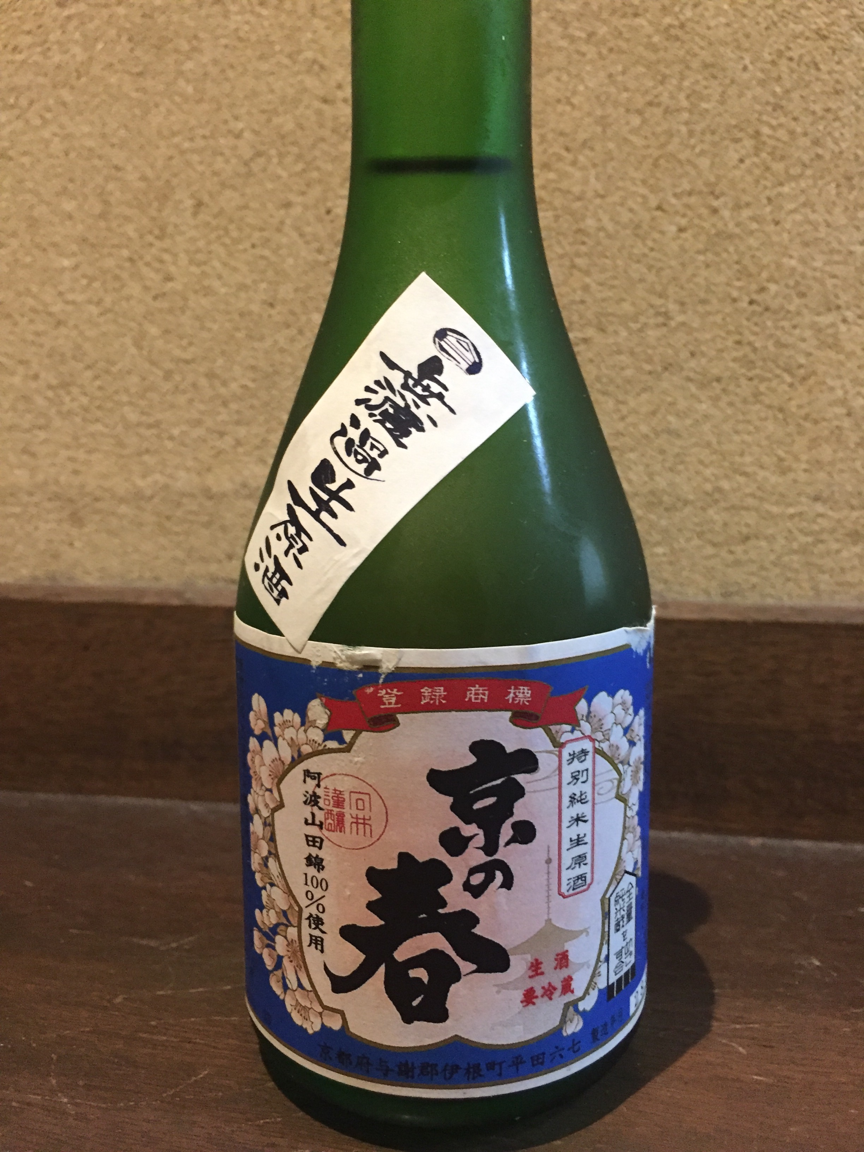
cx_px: 432
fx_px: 965
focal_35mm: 29
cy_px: 576
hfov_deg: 48.2
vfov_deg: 61.7
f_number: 2.2
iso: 320
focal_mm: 4.15
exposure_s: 1/15
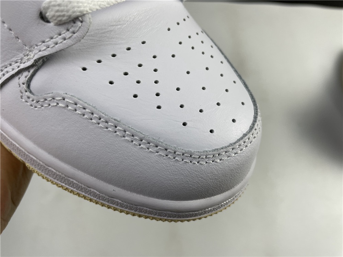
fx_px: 258
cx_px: 172
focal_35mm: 26
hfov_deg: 67.3
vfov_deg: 53.1
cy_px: 128
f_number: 1.6
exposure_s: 1/106
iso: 32
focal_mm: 4.2
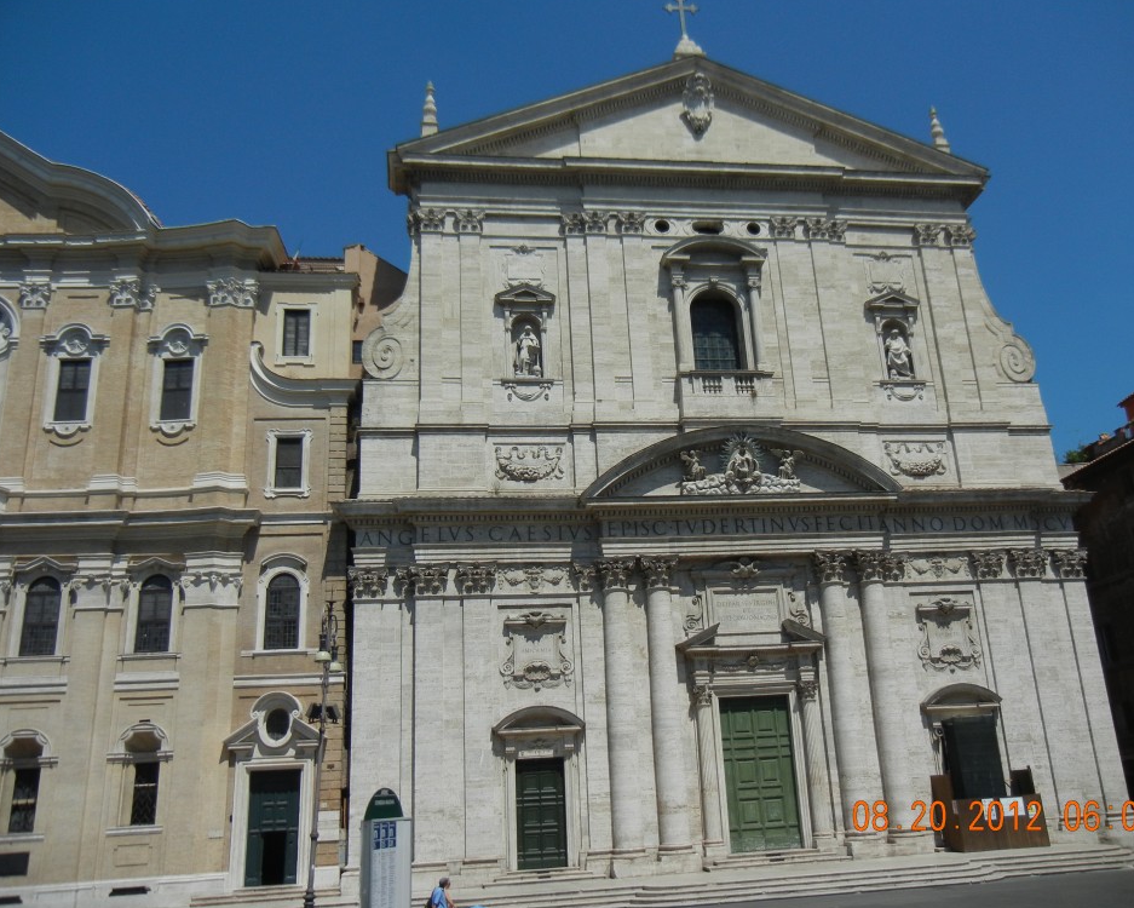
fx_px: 1074
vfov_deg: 45.8
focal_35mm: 32
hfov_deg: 55.6
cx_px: 614
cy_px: 448
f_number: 7
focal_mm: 5.4
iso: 160
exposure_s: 1/822
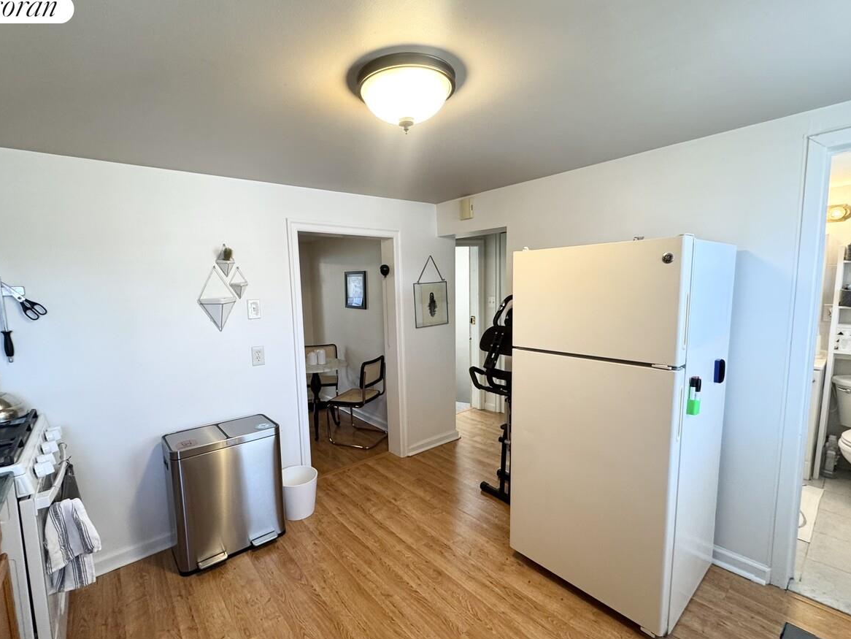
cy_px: 330
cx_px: 395
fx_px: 393
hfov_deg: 94.3
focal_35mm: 16
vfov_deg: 78.1
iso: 200
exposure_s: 1/60
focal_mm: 2.22
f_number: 2.2
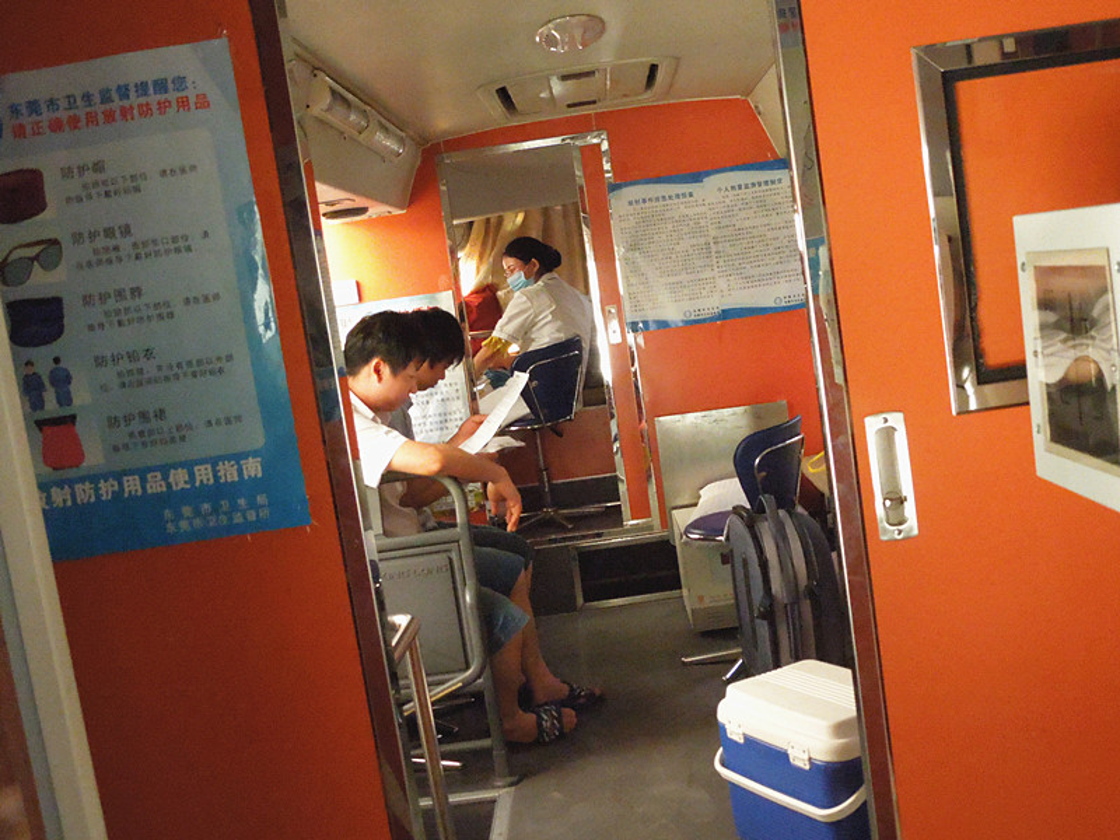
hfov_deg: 47.9
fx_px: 1262
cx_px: 560
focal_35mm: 39
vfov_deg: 36.8
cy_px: 420
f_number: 3.8
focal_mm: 7
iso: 3200
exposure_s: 1/250
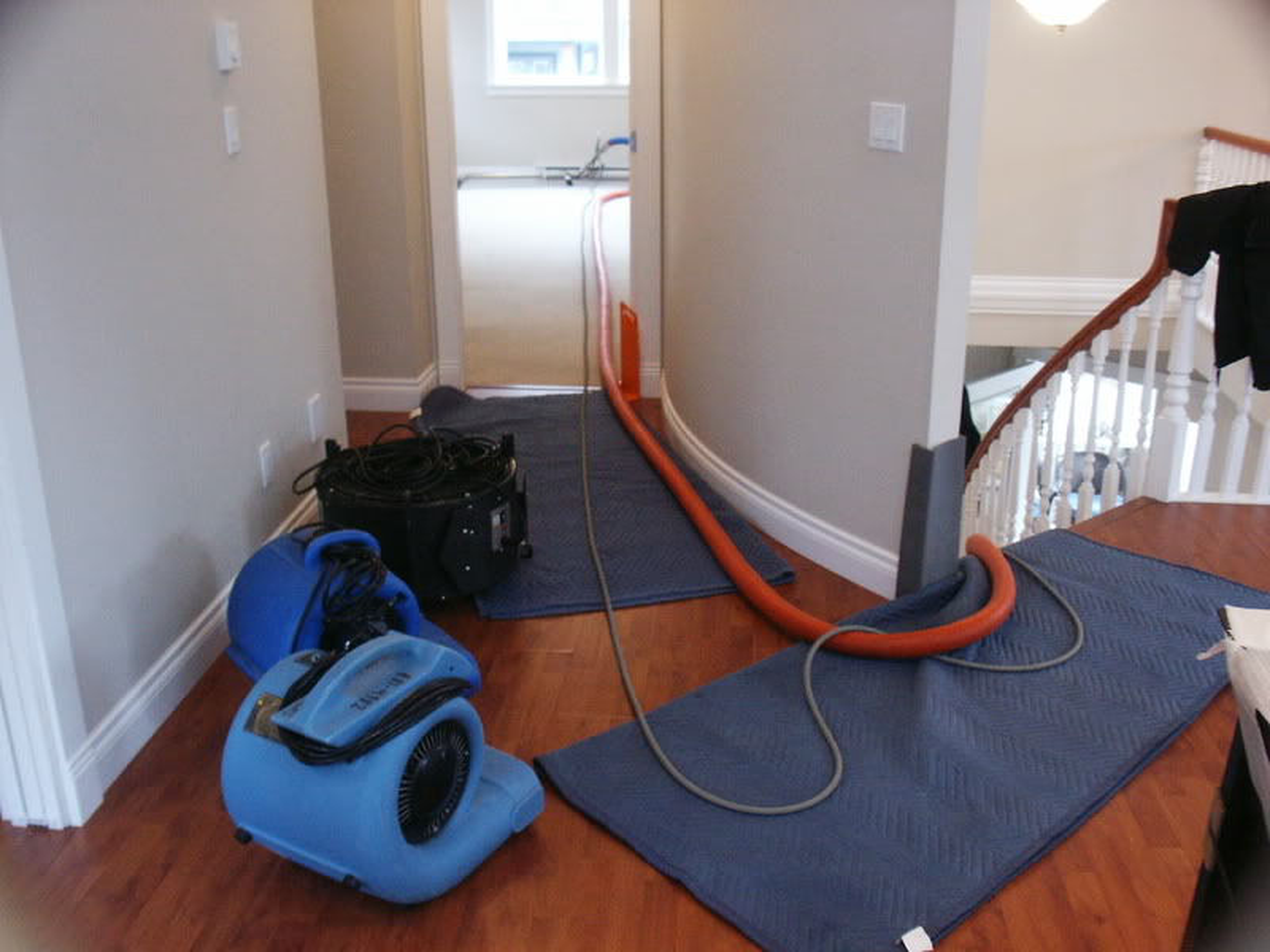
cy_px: 476
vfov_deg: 40.7
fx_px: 1284
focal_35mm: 35
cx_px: 635
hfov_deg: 52.6
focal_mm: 7.19
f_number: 3
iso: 400
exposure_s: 1/20
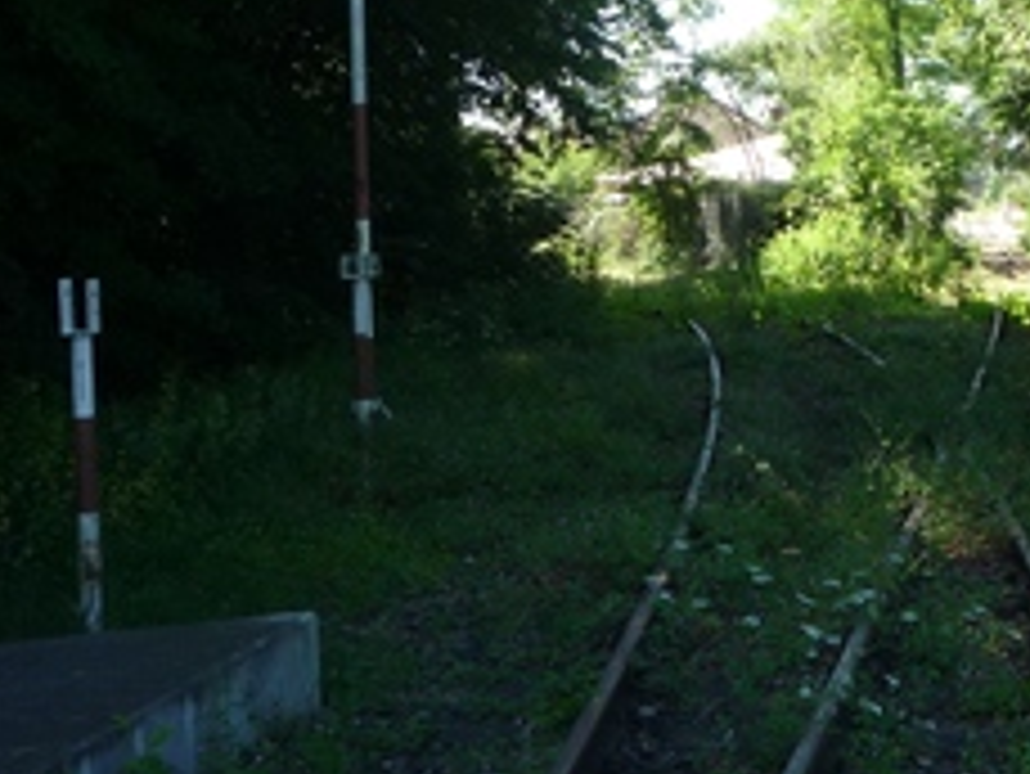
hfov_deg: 27.5
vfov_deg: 21.9
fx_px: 1995
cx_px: 990
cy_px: 284
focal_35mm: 67
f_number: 4
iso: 100
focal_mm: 5.2
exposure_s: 1/125
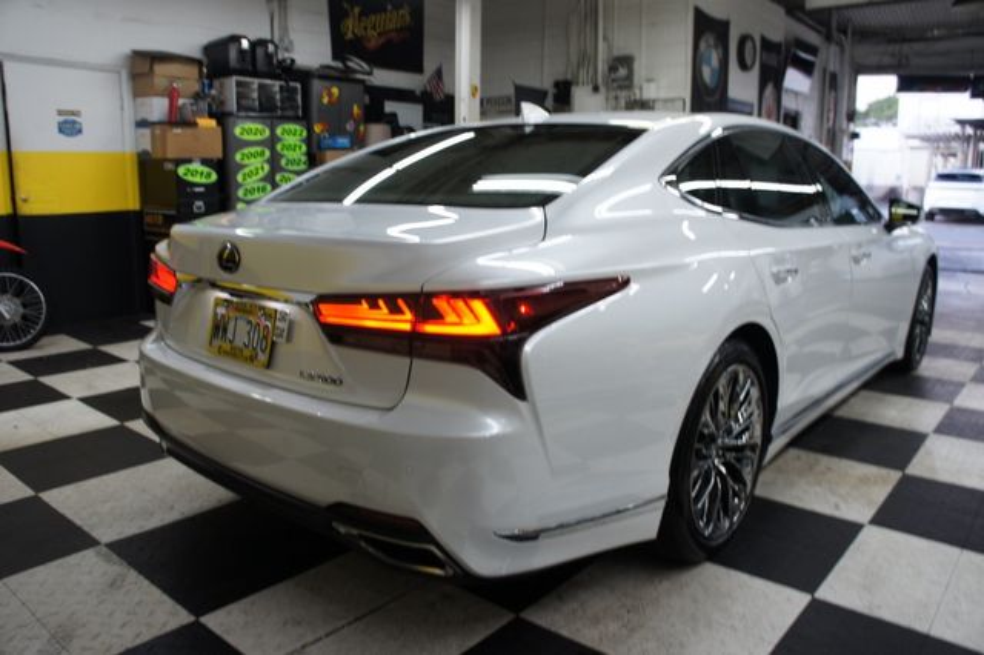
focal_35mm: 27
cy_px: 328
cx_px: 492
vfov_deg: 47.9
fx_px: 738
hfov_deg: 67.4
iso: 200
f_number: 4
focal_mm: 18
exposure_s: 1/40
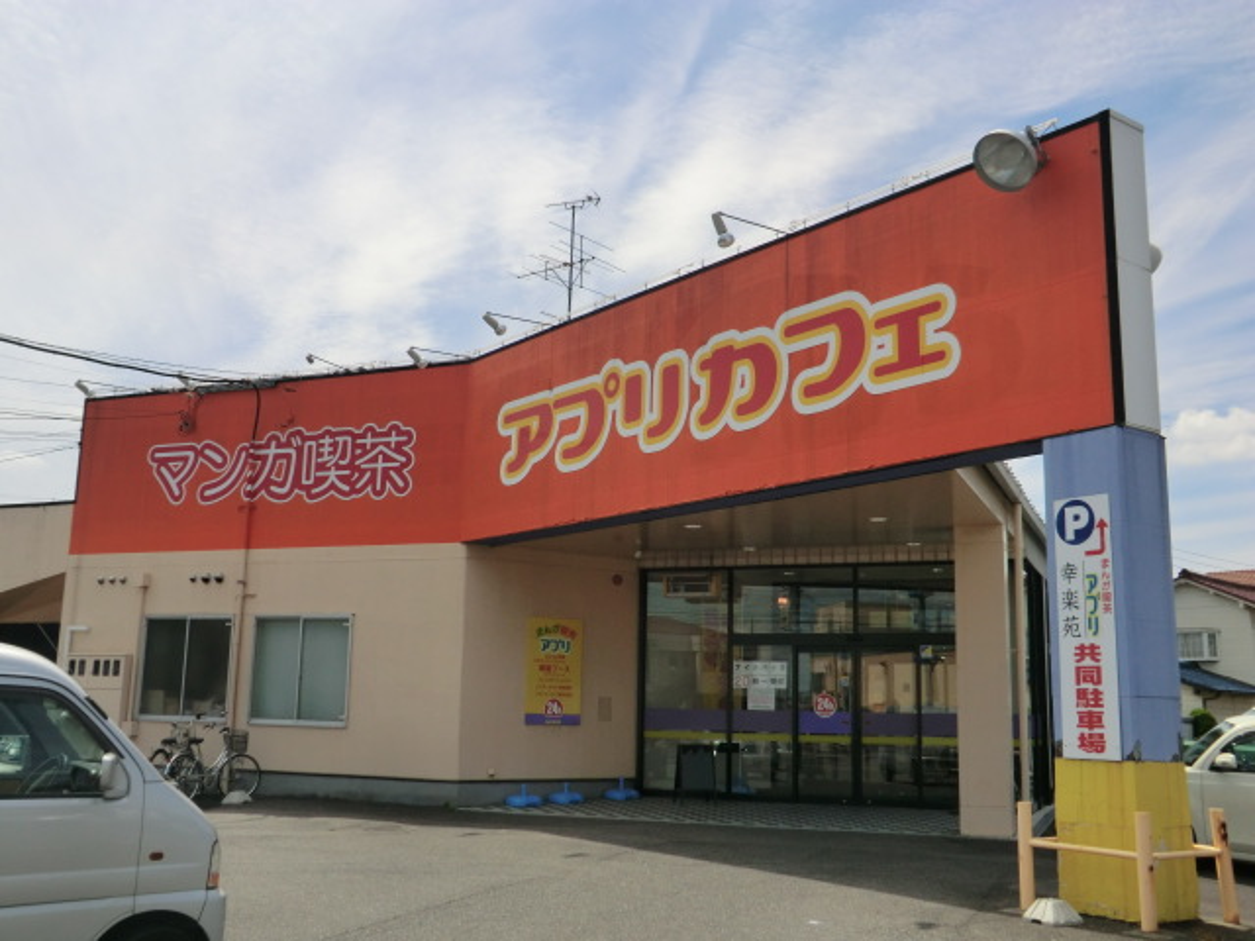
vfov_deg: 41.8
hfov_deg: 54.0
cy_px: 470
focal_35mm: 34
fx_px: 1233
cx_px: 628
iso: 80
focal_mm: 6.1
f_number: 8.4
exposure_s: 1/320
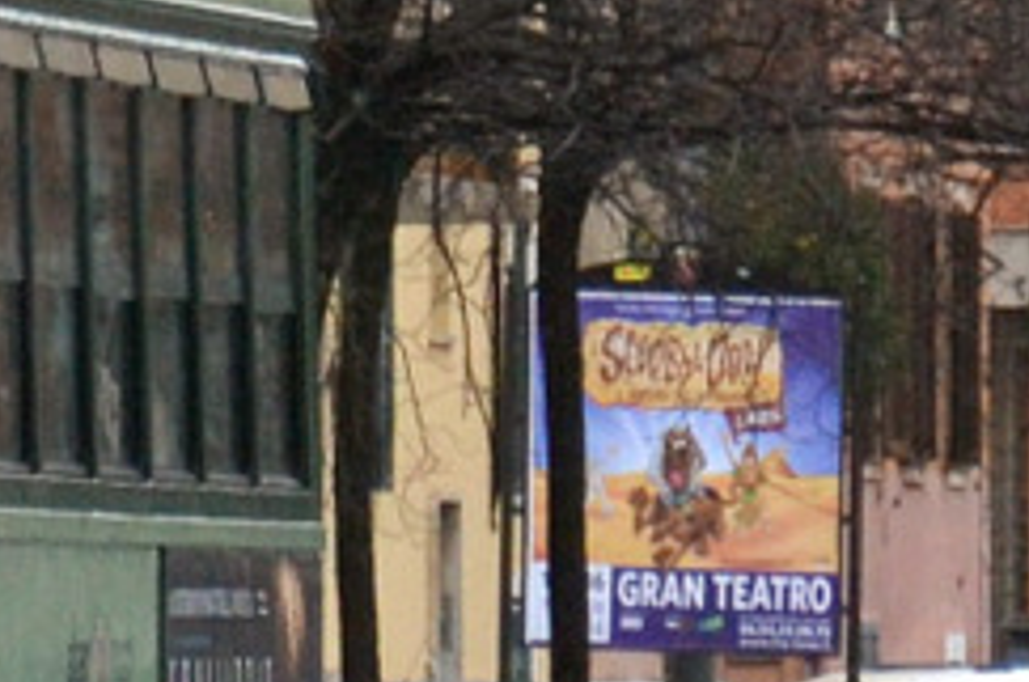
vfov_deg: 2.2
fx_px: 17985
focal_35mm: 630
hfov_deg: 3.2
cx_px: -1499
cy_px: 53
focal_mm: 85
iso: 640
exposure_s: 1/500
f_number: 5.6
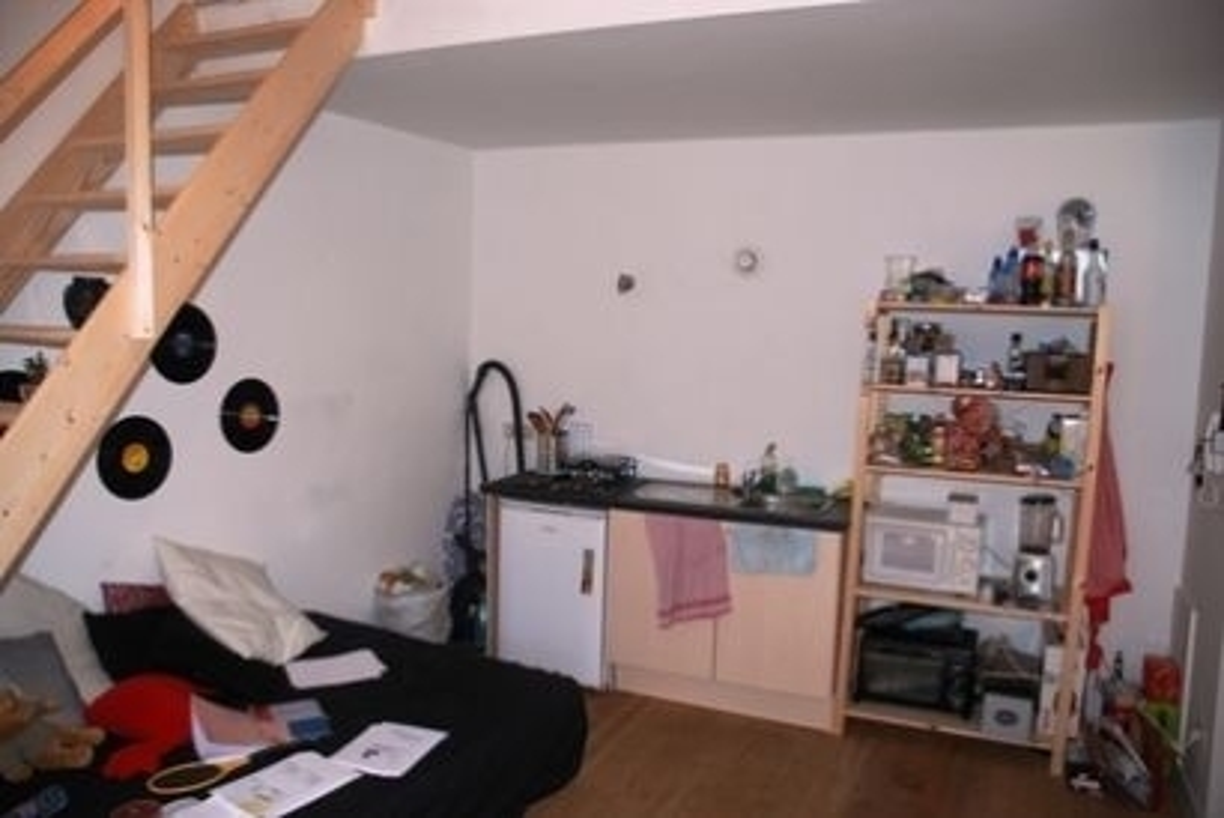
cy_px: 409
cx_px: 612
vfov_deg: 48.0
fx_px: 919
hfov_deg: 67.3
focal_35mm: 27
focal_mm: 18
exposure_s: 1/60
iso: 200
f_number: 3.5
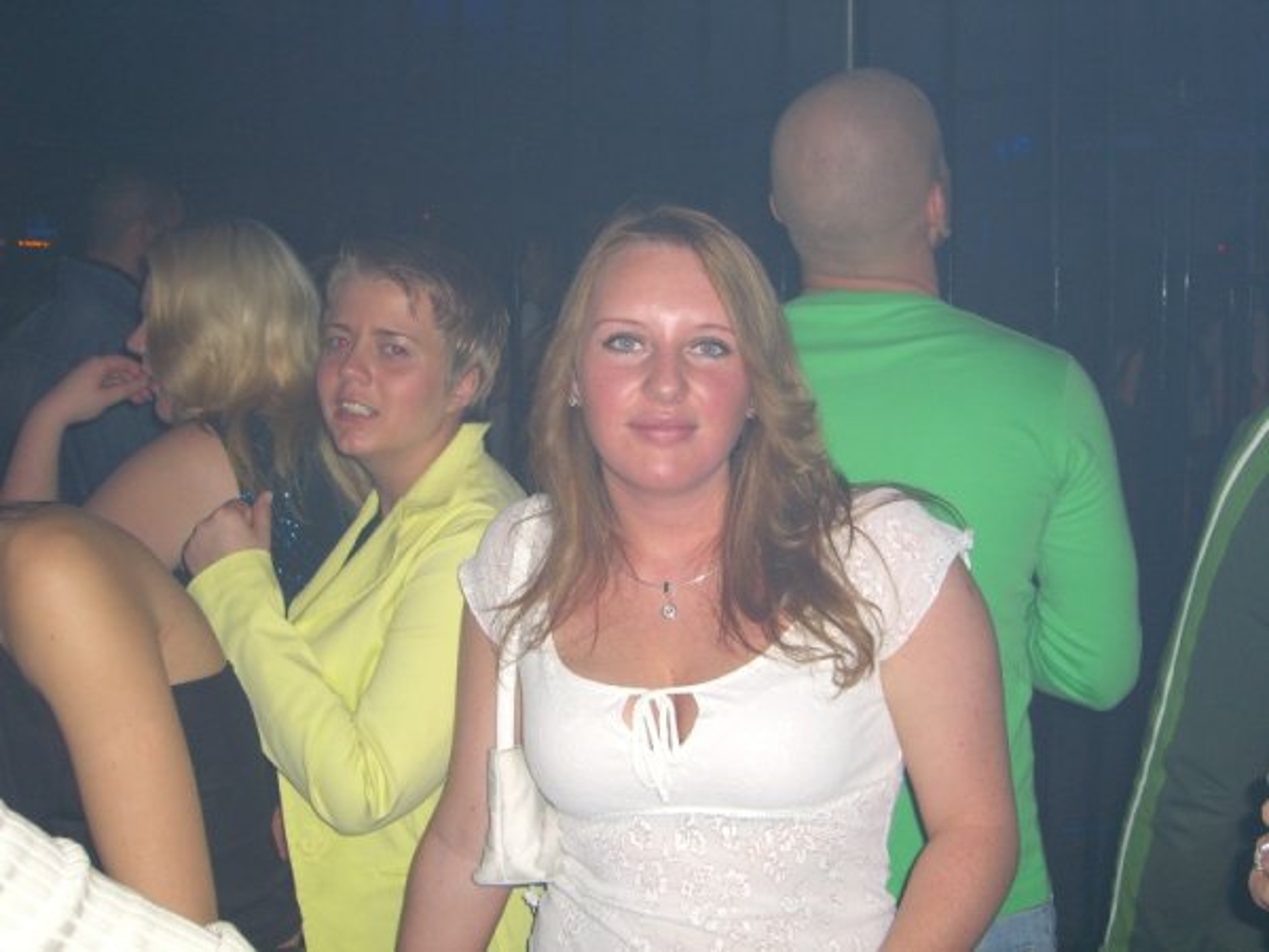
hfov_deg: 41.2
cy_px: 476
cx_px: 634
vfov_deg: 31.5
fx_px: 1686
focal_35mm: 46
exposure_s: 1/60
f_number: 3.1
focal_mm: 9.5
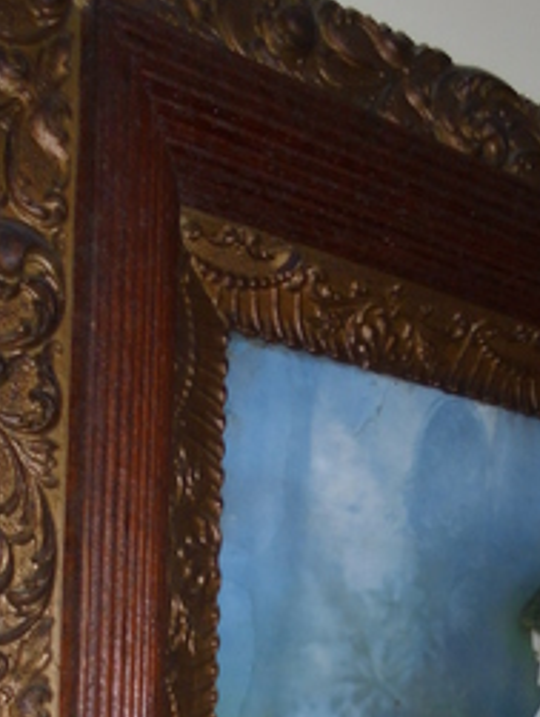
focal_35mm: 60
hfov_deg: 24.2
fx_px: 1245
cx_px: 410
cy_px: 817
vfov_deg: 28.7
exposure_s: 1/30
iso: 200
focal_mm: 4.6
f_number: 3.5
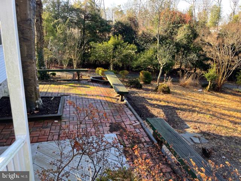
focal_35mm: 26
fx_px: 181
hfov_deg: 67.3
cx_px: 120
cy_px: 90
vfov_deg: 53.1
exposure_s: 1/150
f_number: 1.6
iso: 32
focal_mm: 4.2
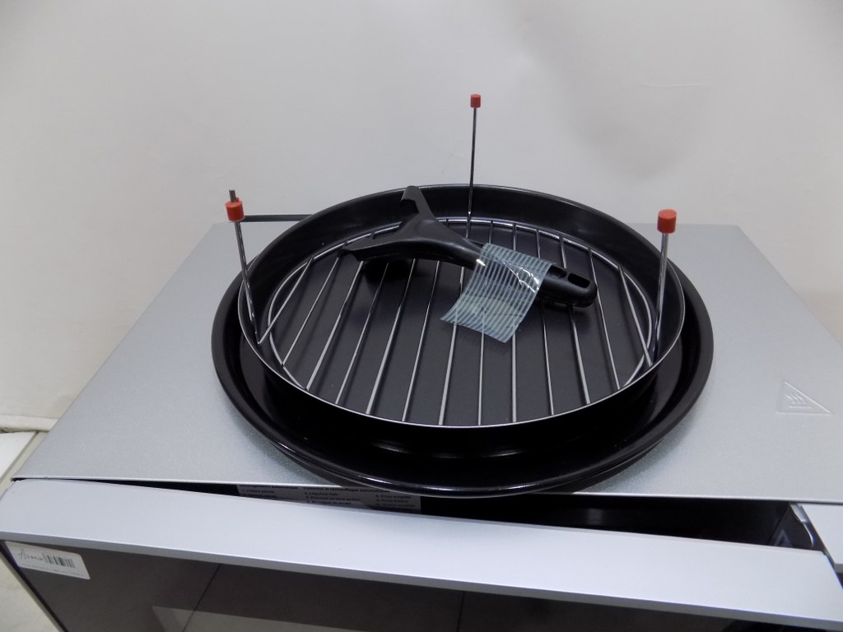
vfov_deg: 58.9
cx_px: 422
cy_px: 316
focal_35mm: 23
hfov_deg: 73.9
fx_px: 560
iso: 180
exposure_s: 1/30
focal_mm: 4
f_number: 3.1
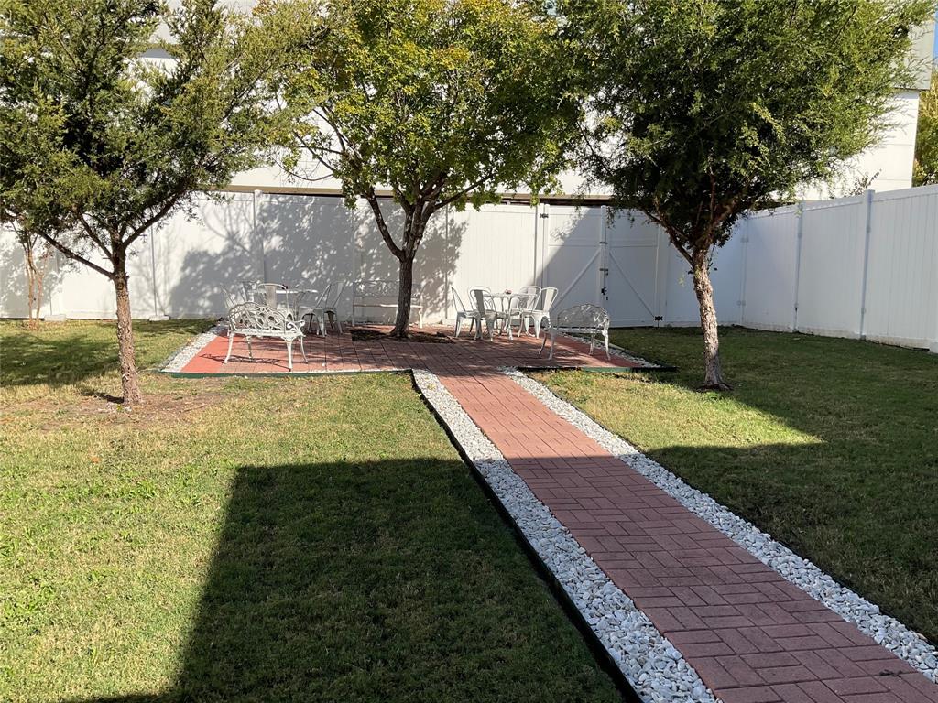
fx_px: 786
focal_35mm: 29
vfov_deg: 48.2
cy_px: 352
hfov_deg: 61.7
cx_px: 469
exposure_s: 1/1534
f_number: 1.8
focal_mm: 3
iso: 16
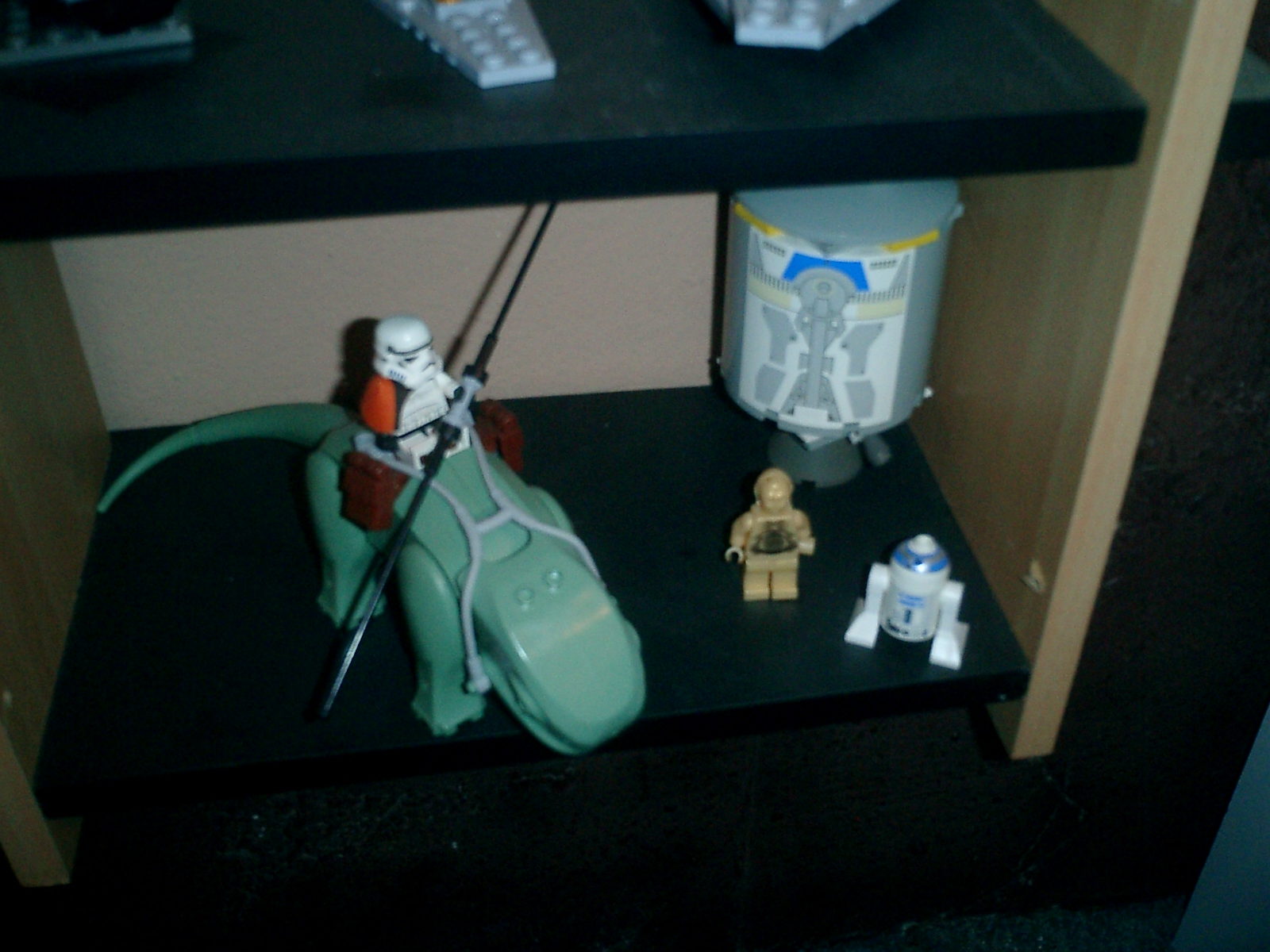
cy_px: 476
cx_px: 635
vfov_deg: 39.7
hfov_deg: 51.4
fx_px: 1321
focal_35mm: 36
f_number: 3.2
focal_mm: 7.5
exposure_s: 1/30
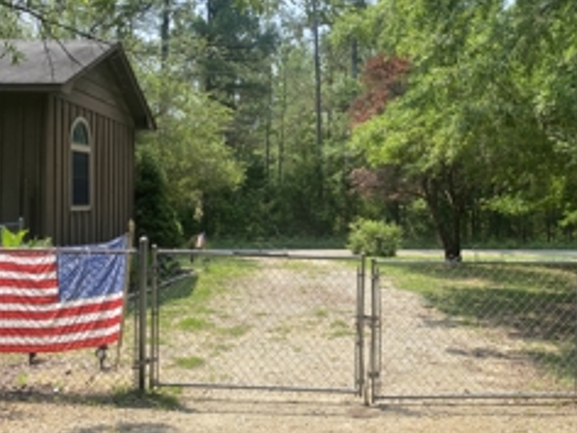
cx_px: 391
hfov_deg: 42.3
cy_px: 186
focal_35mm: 44
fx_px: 733
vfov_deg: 32.8
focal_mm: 4.25
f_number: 1.8
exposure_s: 1/1103
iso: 32
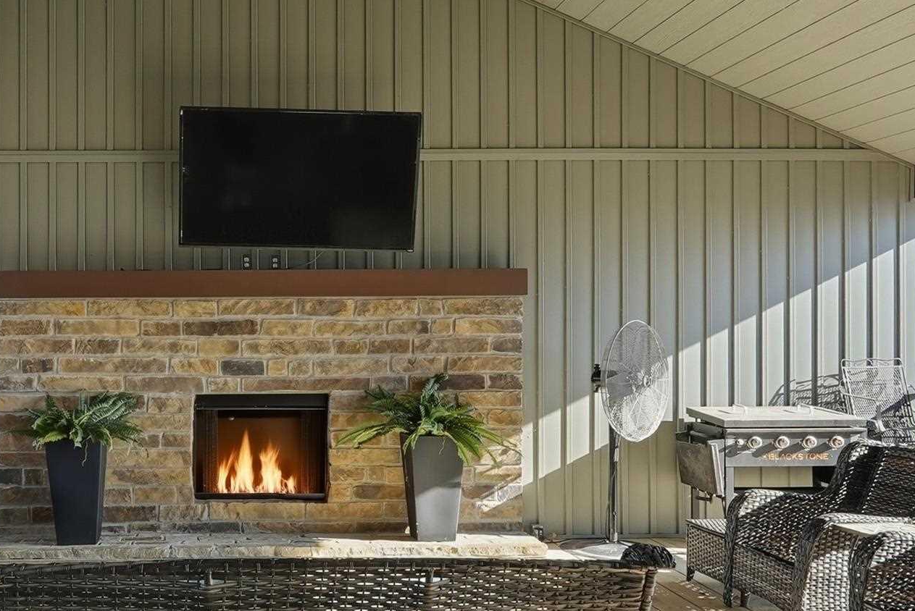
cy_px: 330
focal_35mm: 38
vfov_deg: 35.1
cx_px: 256
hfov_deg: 49.1
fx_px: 966
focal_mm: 16
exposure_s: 1/160
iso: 250
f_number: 9
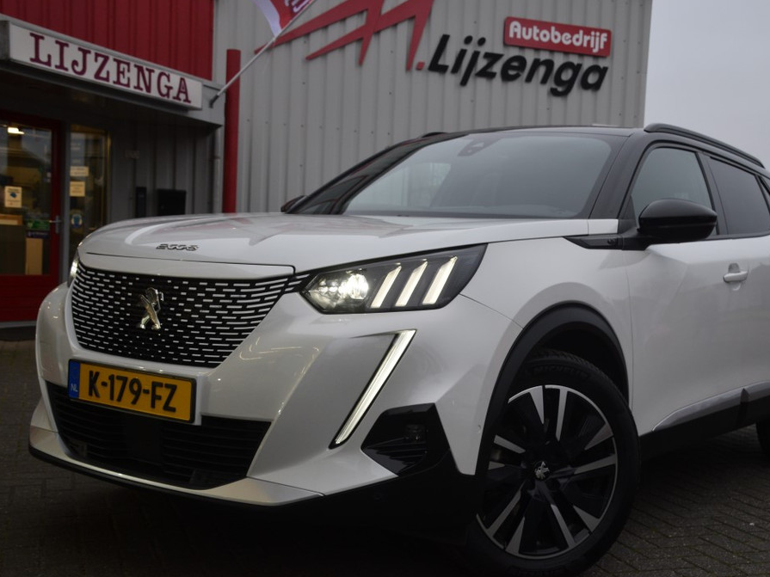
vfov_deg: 32.5
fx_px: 991
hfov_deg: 42.4
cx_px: 422
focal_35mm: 45
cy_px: 287
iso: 400
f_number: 5.6
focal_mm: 27
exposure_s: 1/125
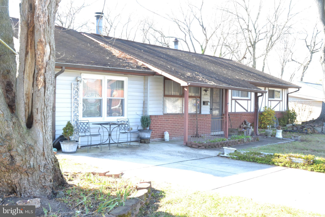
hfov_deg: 46.4
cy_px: 108
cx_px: 162
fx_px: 379
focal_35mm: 42
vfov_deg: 31.9
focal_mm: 28
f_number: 16
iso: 800
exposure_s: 1/25
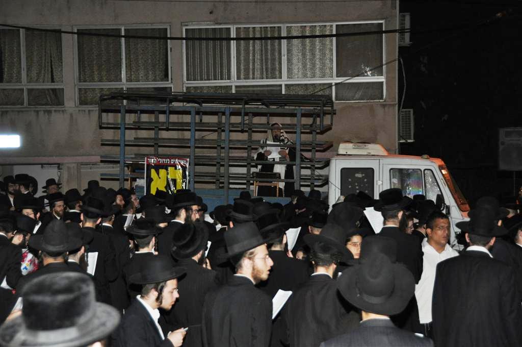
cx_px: 261
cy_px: 174
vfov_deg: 17.4
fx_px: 1130
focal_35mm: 78
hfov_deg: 26.0
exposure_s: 1/60
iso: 800
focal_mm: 52
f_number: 4.8
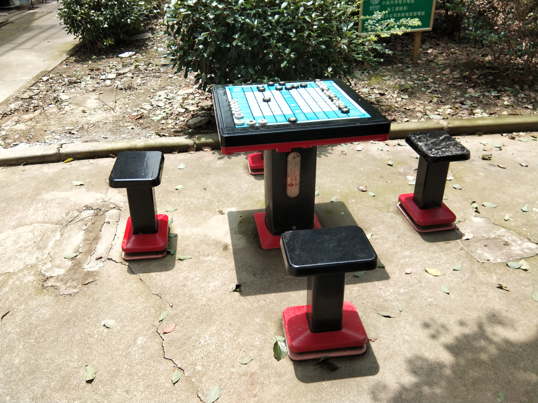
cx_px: 269
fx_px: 482
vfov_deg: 45.4
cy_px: 202
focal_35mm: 31
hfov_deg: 58.4
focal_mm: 3.69
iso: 50
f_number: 2.2
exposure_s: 1/423
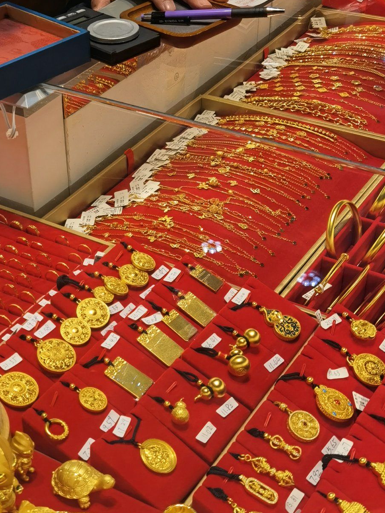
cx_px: 75
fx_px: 905
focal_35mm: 61
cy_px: 290
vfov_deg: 31.7
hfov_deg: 23.6
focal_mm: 6.67
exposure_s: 1/556
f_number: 1.9
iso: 50
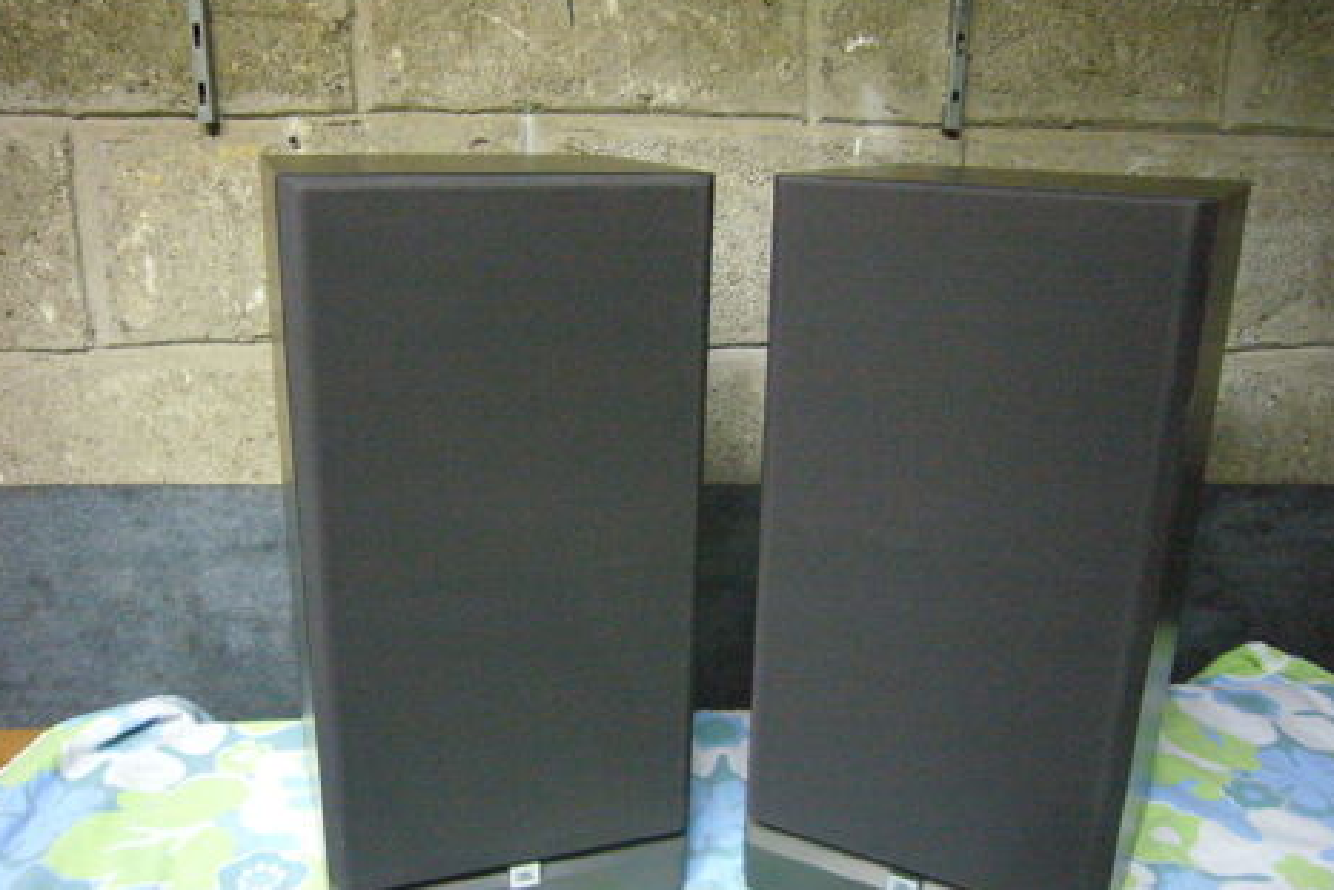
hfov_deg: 61.9
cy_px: 495
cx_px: 667
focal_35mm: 30
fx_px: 1112
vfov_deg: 43.6
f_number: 2.8
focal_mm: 4.6
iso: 400
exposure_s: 1/13
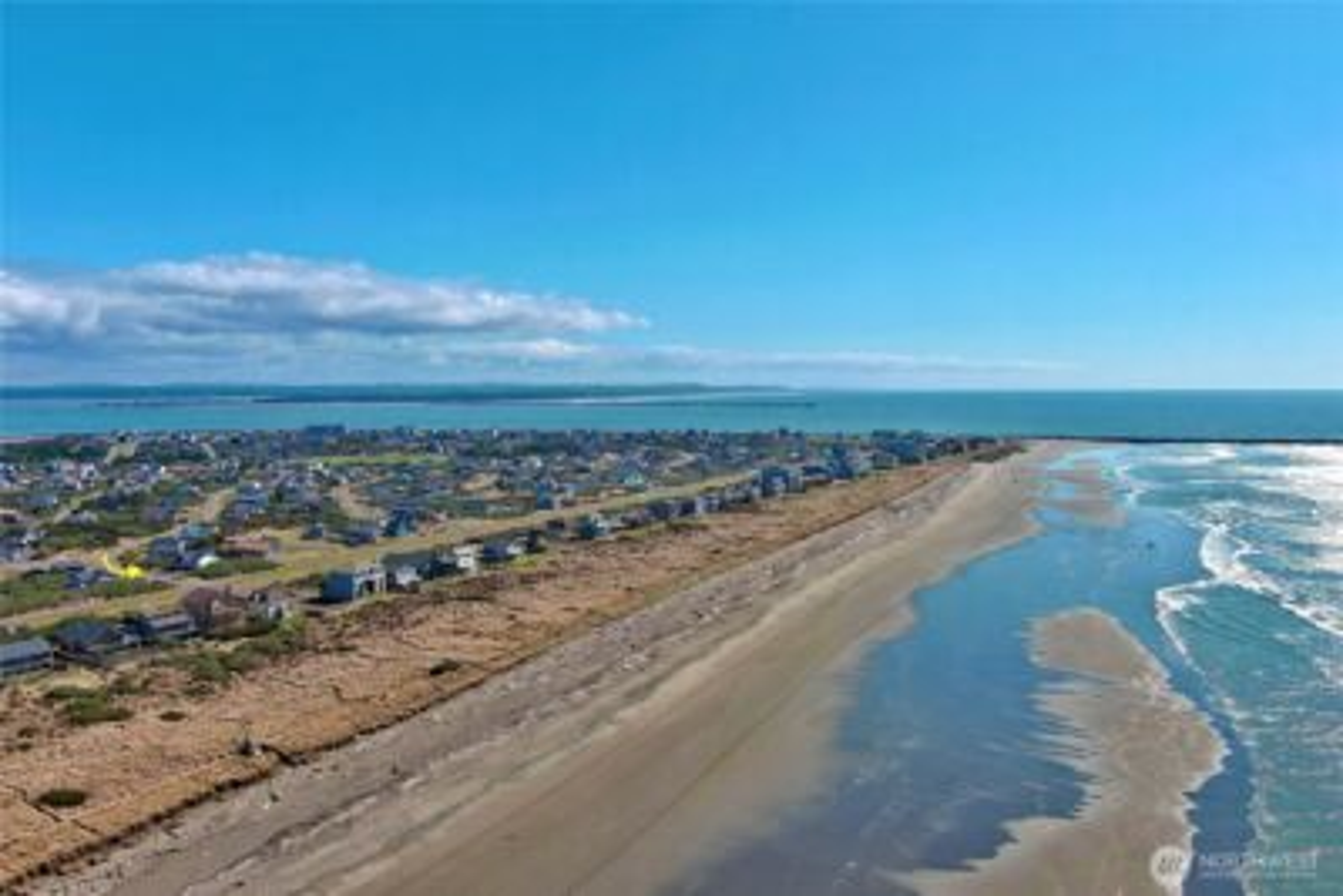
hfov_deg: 63.6
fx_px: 1082
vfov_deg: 45.0
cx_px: 672
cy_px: 448
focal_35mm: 29
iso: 100
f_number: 2.8
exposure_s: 1/2597
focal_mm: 10.57
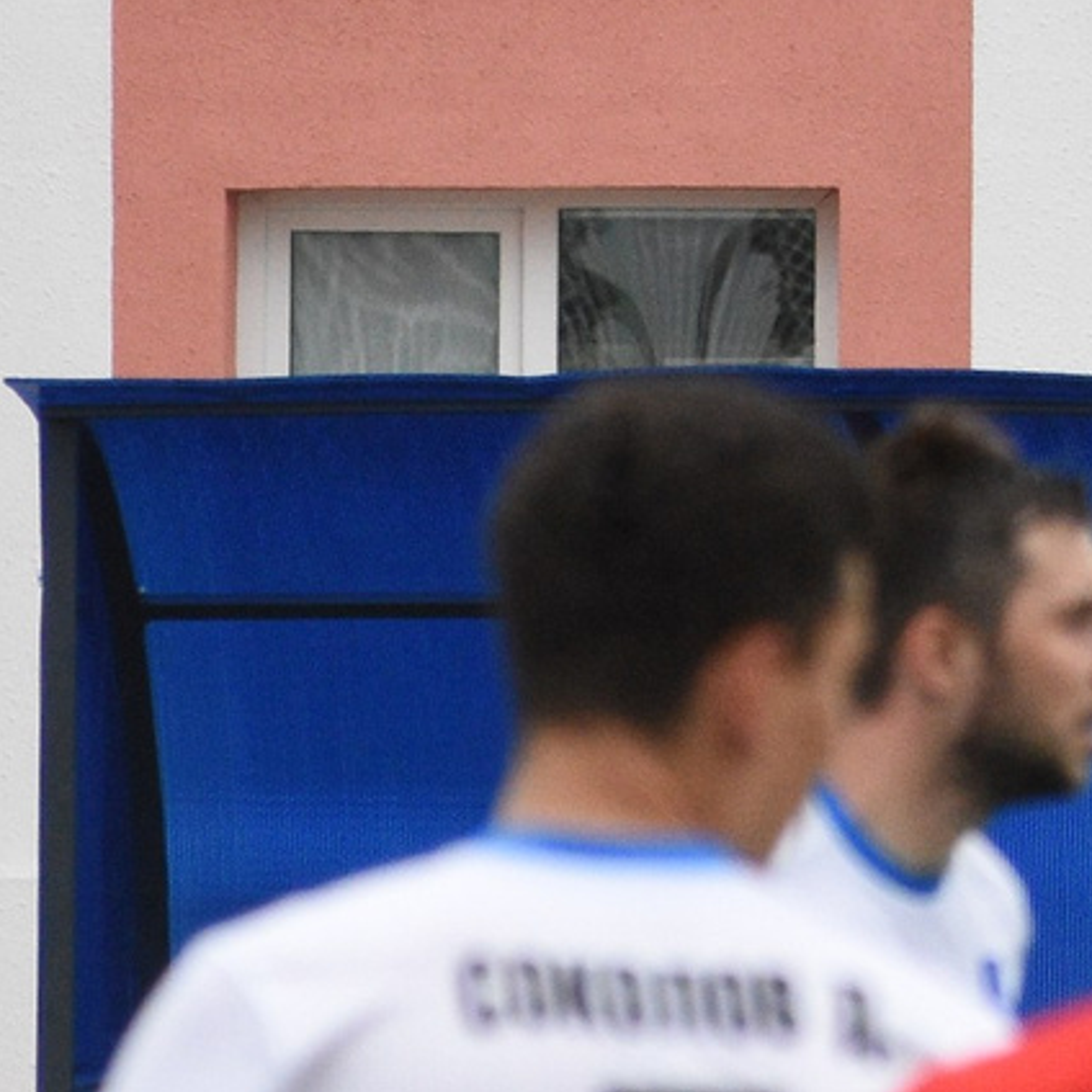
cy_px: -465
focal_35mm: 1541
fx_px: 54999
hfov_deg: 1.1
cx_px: 2367
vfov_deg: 1.1
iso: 1100
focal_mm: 200
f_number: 6.3
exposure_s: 1/1000
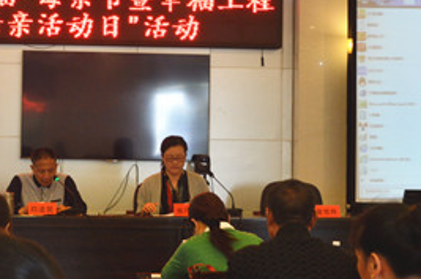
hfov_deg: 17.3
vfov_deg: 11.5
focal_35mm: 118
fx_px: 1379
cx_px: 99
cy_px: 90
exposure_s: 1/80
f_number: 5
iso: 400
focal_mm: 35
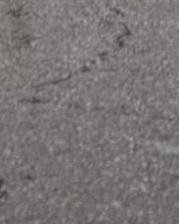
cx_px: 162
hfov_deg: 2.4
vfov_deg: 2.9
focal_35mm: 654
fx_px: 4338
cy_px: -384
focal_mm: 30.3
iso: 125
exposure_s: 1/500
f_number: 4
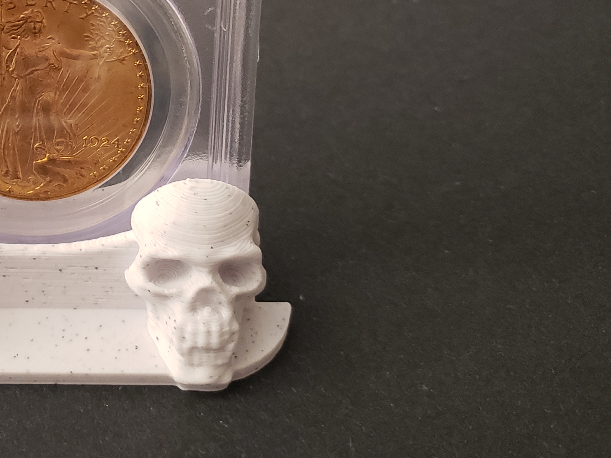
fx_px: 1059
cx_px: 24
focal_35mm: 60
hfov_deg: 30.3
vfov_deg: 23.6
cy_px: 20
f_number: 1.5
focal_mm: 4.3
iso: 250
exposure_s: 1/30
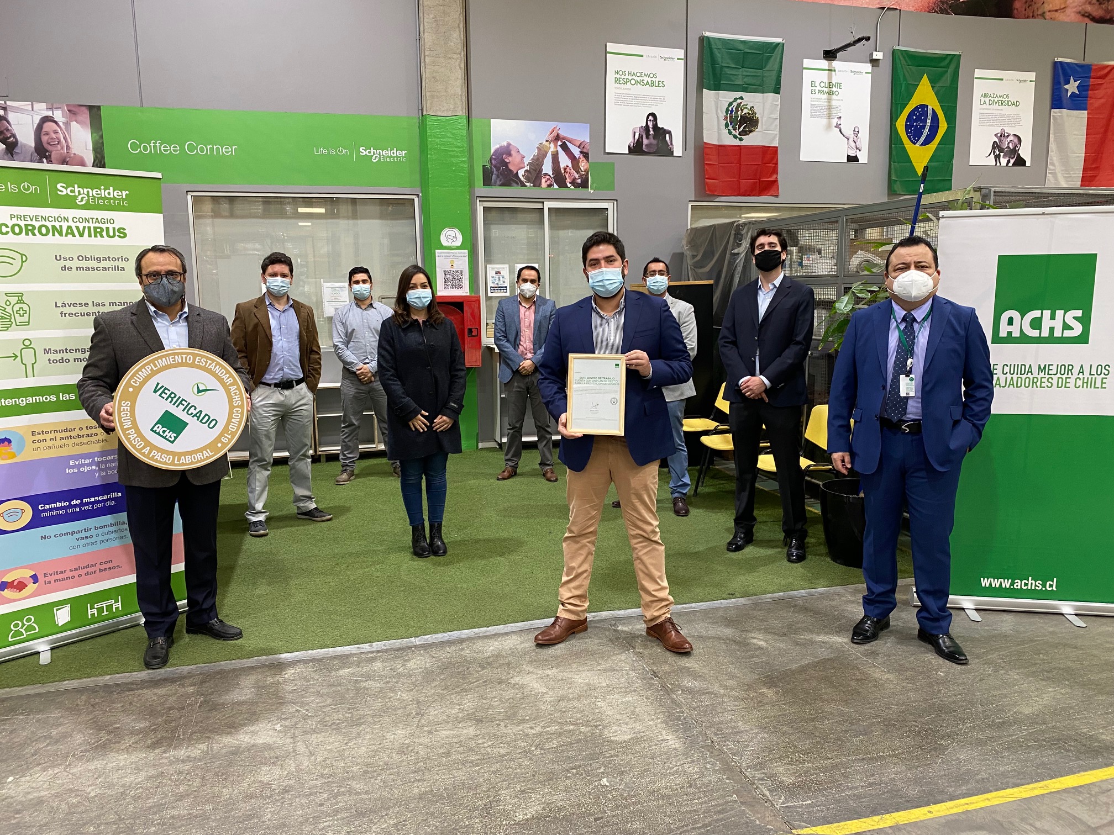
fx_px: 837
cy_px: 418
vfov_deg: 53.1
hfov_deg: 67.3
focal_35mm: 26
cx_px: 557
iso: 100
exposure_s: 1/50
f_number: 1.8
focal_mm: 4.25
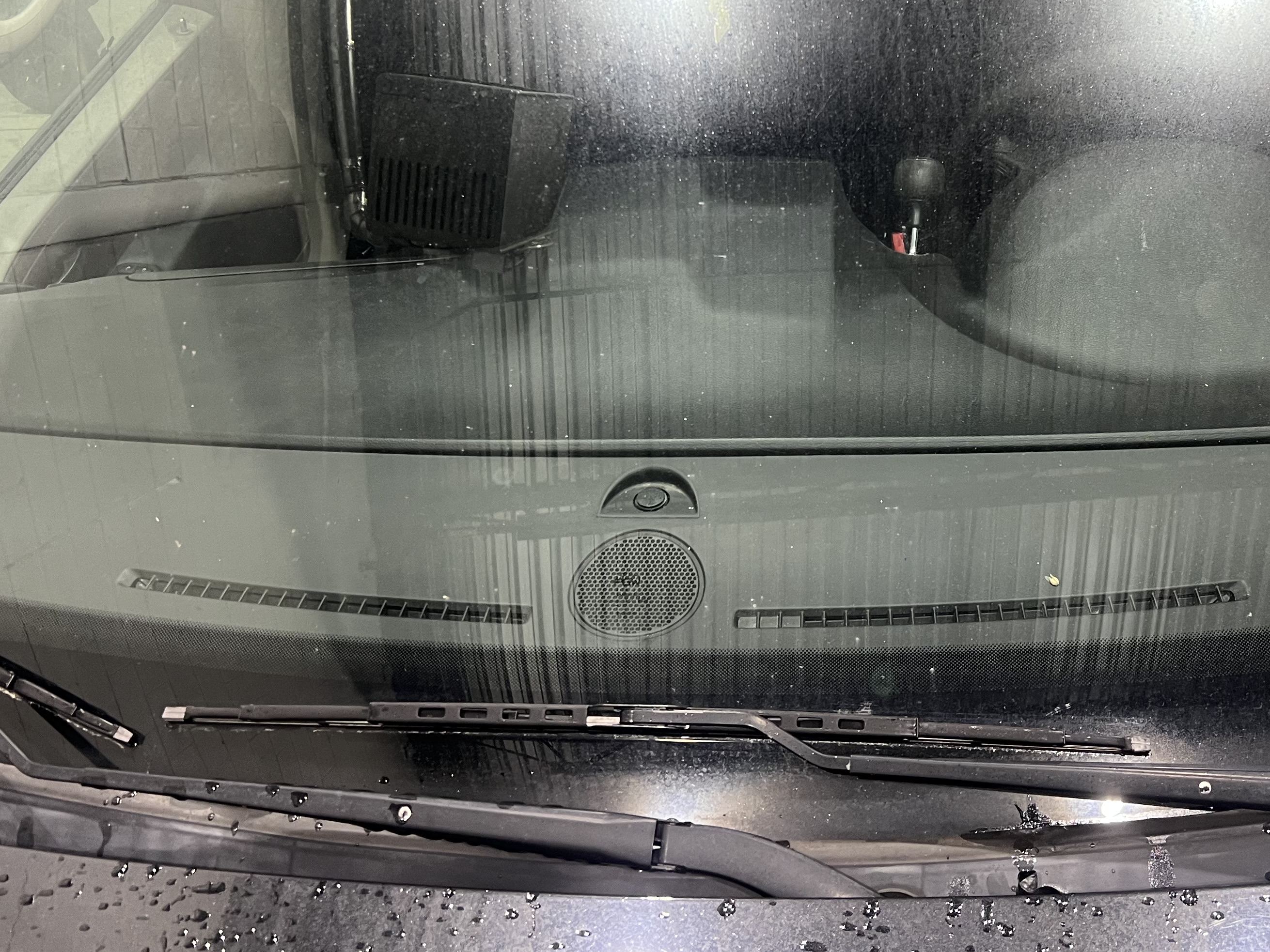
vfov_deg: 35.4
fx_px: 1468
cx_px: 783
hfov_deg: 46.4
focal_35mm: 40
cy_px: 280
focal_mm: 5.7
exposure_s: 1/60
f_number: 1.5
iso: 125
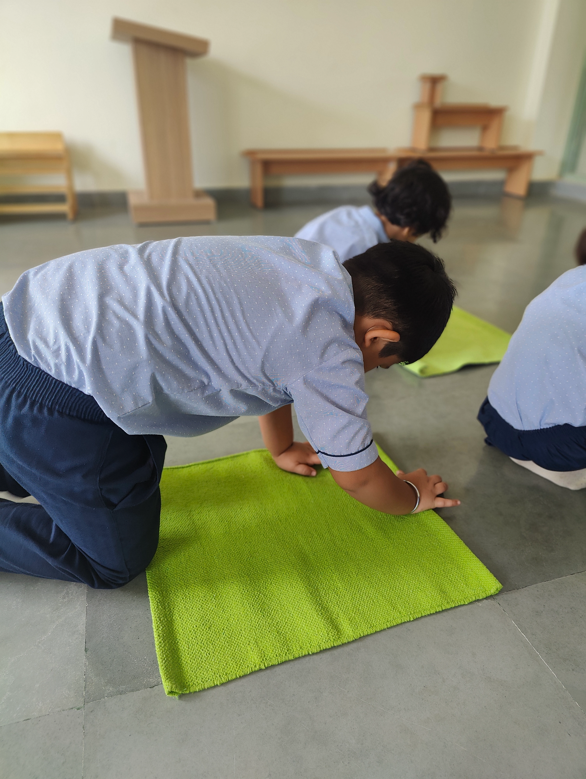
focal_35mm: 23
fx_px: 518
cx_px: 293
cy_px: 390
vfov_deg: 73.9
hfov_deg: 59.0
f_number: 2.8
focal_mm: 6.06
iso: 160
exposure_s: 1/100
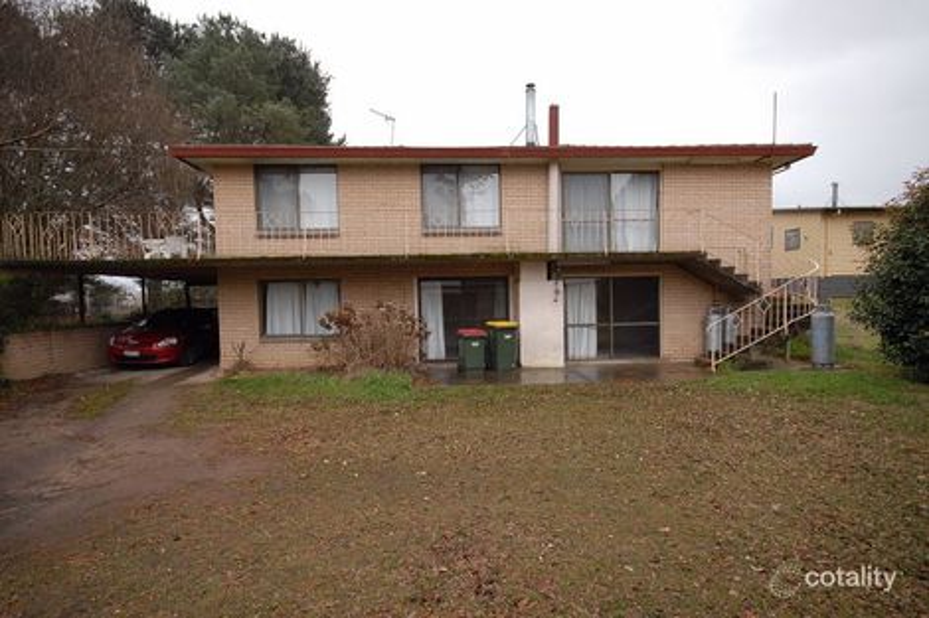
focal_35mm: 17
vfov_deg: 69.6
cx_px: 464
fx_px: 445
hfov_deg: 92.5
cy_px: 309
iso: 400
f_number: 6.3
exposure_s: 1/160
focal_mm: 11.5
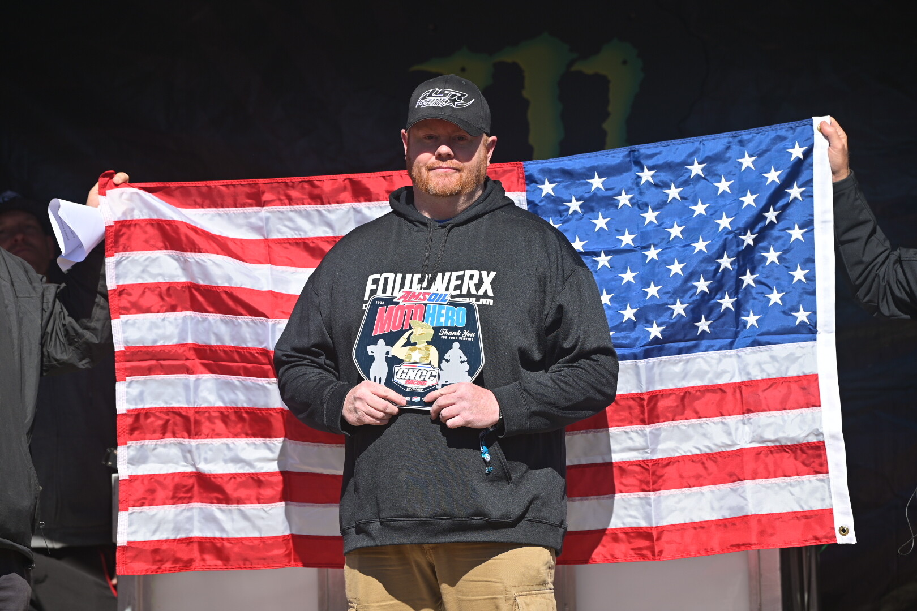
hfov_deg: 10.3
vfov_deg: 6.9
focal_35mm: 200
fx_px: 5094
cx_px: 458
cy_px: 306
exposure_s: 1/1000
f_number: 4.5
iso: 100
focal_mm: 200
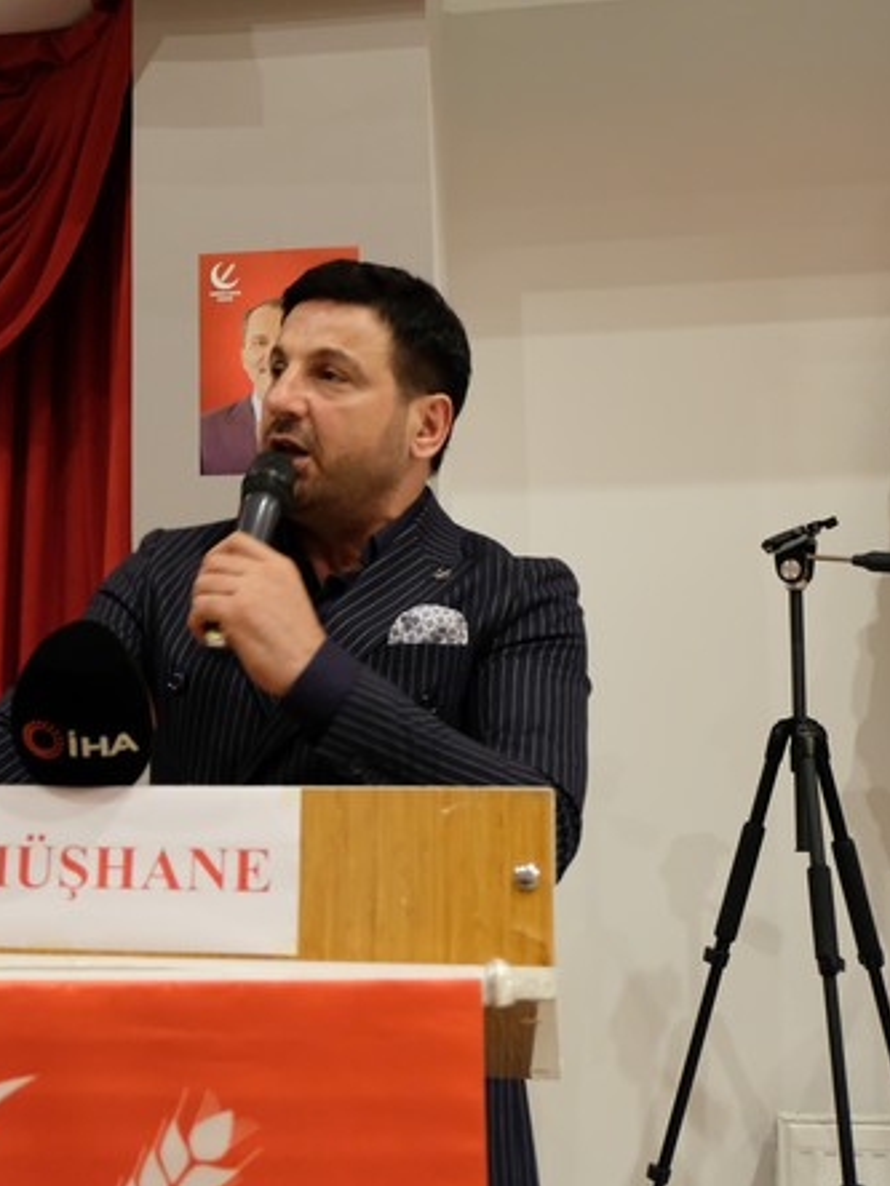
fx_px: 2091
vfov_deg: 31.7
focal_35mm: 61
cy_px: 594
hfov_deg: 23.2
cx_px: 48
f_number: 4.5
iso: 3200
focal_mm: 28.2
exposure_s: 1/27
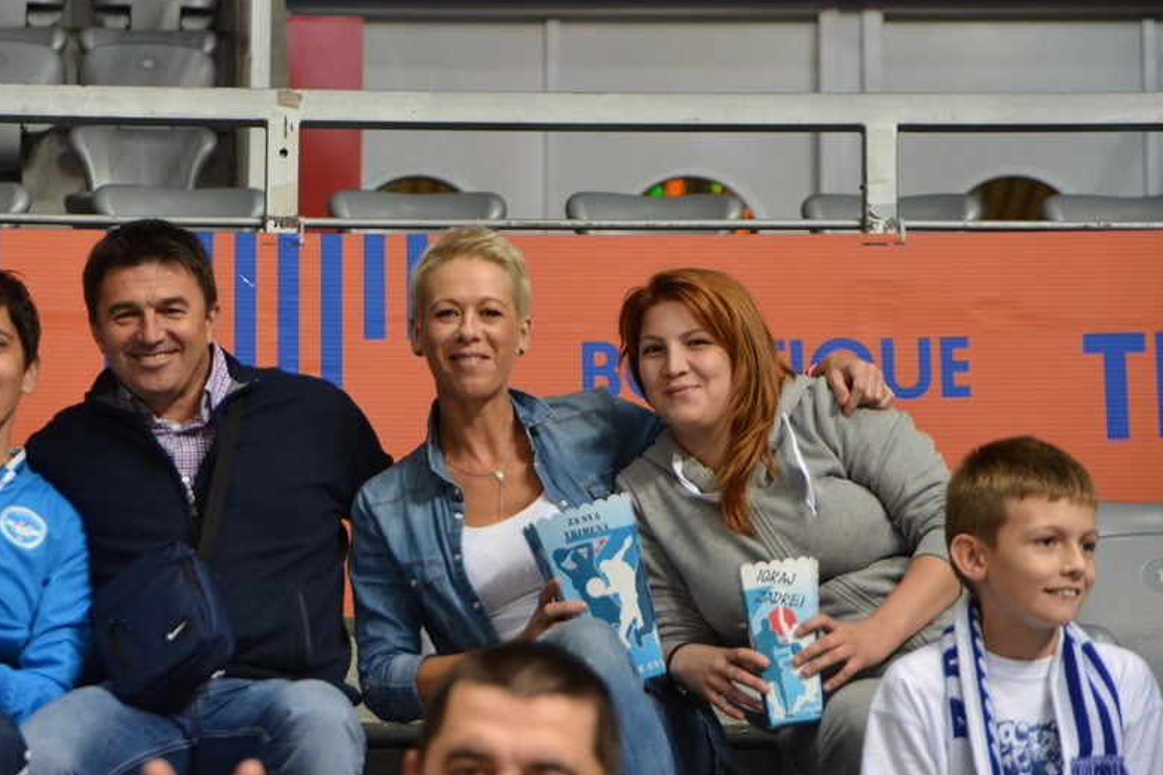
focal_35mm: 157
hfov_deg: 13.1
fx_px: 5072
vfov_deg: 8.7
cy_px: 355
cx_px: 429
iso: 1250
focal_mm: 120
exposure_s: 1/80
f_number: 5.6
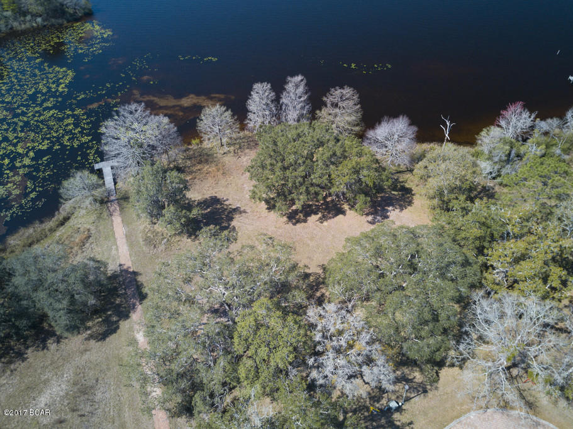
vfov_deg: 53.1
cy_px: 214
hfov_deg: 67.3
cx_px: 286
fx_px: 430
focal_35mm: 26
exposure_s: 1/25
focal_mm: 4.7
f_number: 2.2
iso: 133
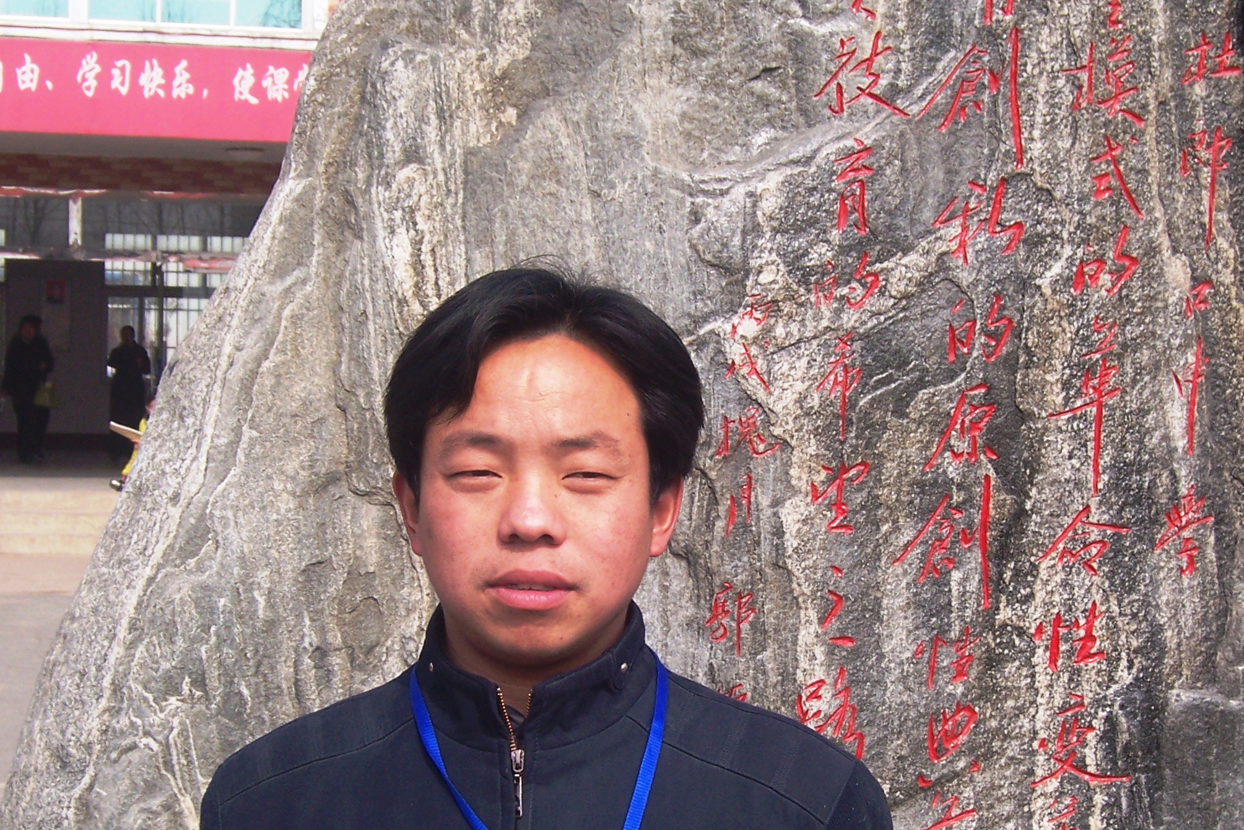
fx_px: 2765
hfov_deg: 25.3
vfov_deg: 17.0
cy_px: 538
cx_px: 564
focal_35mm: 80
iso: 80
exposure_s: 1/500
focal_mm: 10
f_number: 4.8
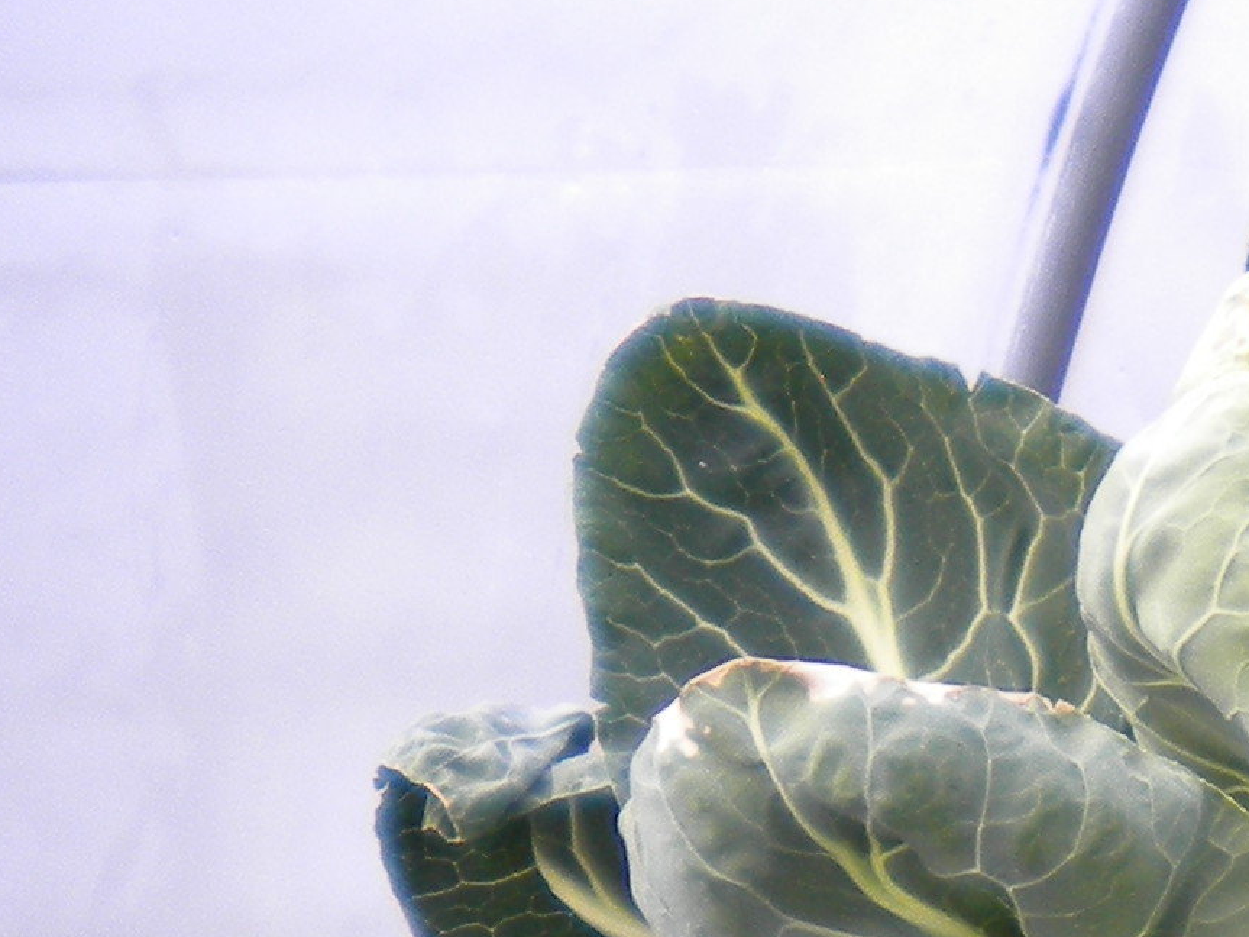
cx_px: 2414
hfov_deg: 12.0
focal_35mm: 148
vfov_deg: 9.4
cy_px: 1797
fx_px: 5339
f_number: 3.1
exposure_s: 1/146
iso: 80
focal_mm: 6.3
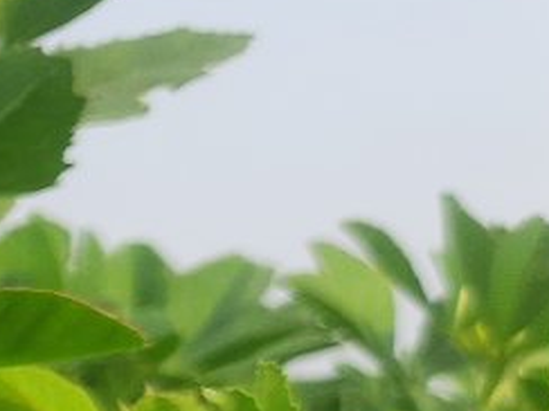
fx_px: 2601
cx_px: -1080
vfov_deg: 8.8
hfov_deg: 9.5
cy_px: 631
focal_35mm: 164
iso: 40
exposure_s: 1/346
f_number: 2
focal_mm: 4.6
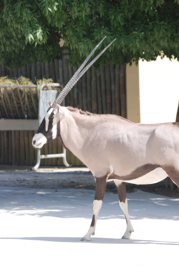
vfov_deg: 10.1
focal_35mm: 202
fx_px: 1506
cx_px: 90
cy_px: 134
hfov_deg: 6.8
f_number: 5.6
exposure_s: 1/500
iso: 180
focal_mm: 135
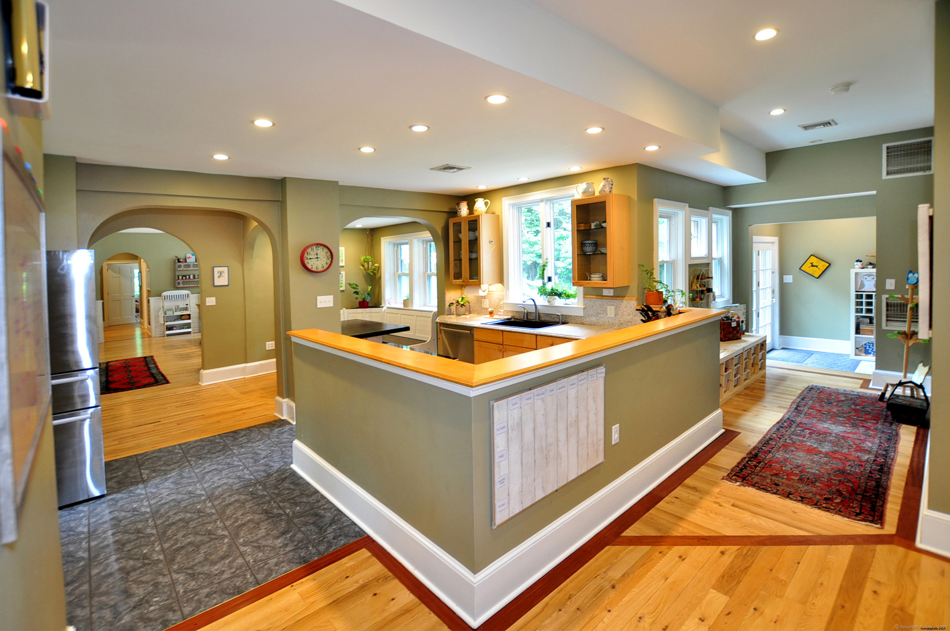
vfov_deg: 77.2
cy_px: 316
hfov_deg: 100.5
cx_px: 475
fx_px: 395
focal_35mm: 15
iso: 250
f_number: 3.5
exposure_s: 1/15
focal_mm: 10
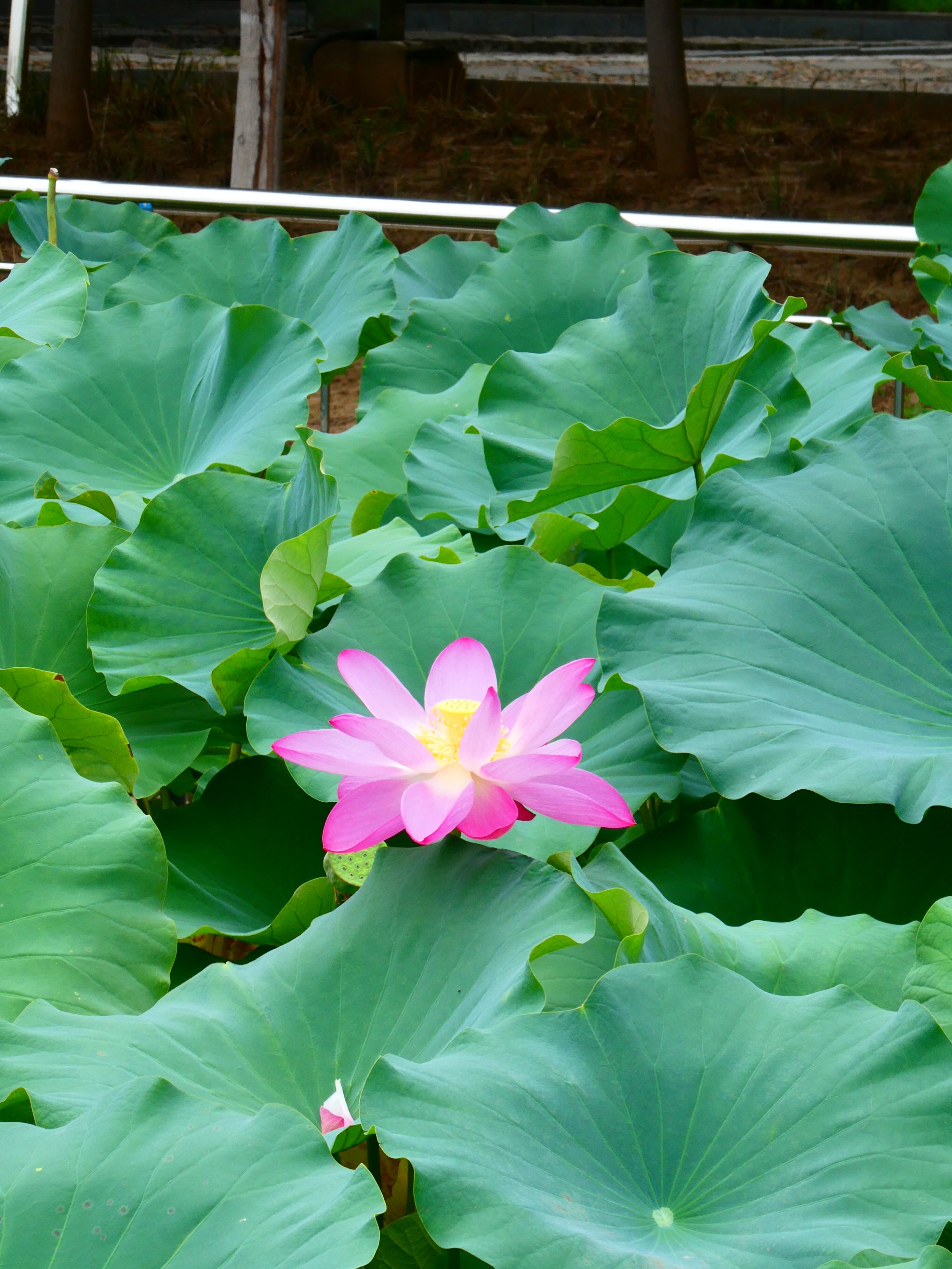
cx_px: 476
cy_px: 634
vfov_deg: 13.8
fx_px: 5244
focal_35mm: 143
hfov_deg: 10.4
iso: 80
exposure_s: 1/125
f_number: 5.4
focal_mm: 25.6
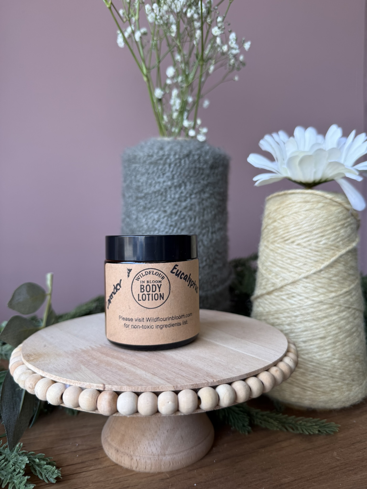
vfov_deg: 71.6
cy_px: 244
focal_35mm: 24
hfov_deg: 56.8
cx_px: 184
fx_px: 339
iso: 64
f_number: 1.78
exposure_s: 1/237
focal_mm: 6.76
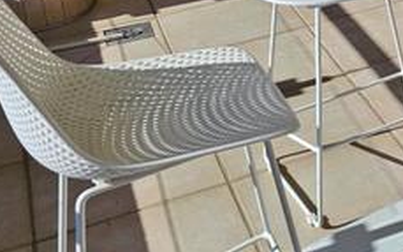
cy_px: -90
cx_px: 665
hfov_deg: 19.8
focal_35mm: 85
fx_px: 933
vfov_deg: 14.6
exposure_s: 1/711
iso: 10
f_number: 1.7
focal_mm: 6.3
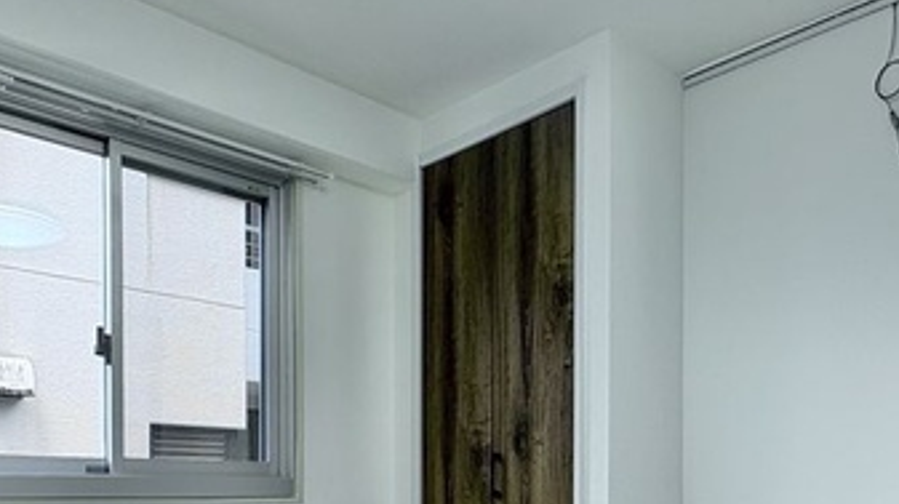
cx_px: 480
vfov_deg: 32.0
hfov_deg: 58.0
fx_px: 810
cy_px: 497
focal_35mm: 34
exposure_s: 1/137
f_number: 2.2
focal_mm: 2.22
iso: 40
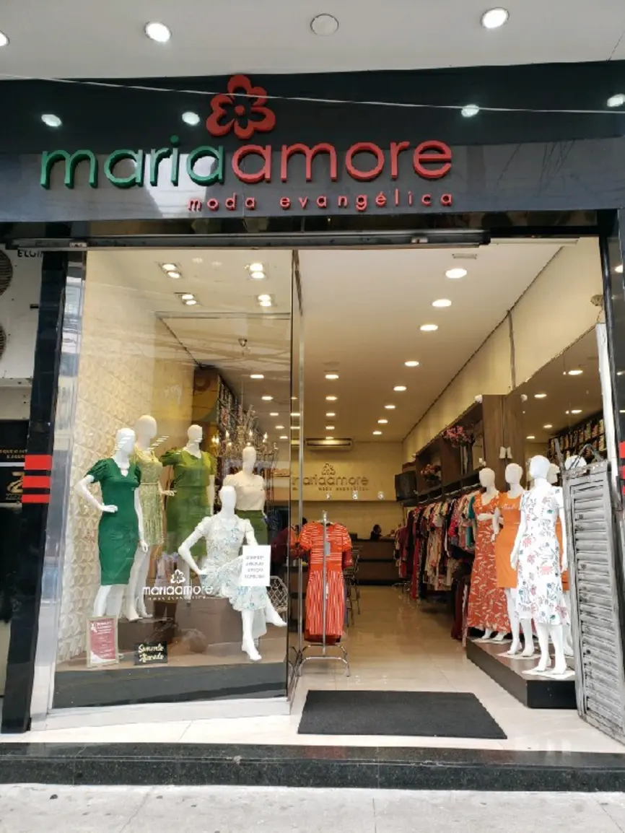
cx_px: 312
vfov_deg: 67.3
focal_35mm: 26
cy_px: 416
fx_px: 626
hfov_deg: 53.1
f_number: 2.4
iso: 80
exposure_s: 1/120
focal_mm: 4.3
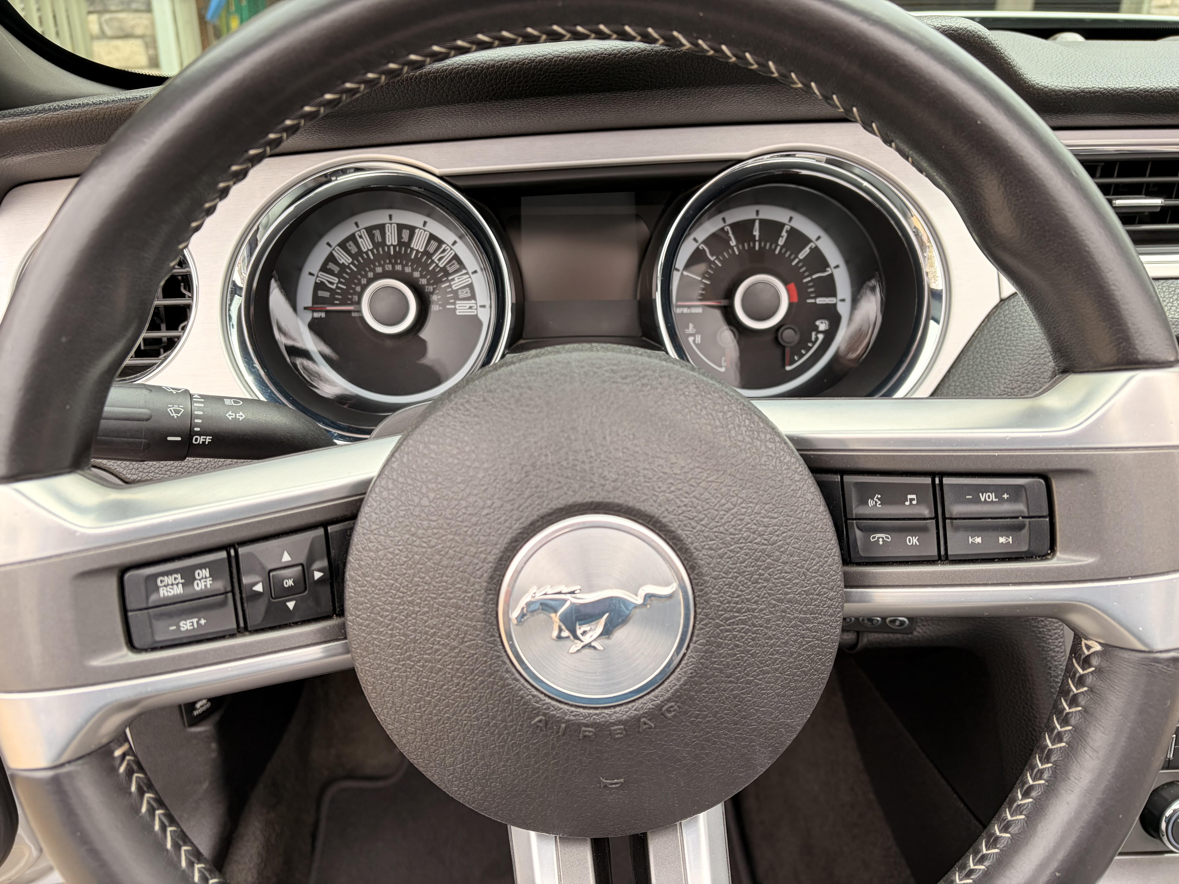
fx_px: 886
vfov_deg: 53.1
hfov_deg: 67.3
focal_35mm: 26
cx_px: 590
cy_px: 442
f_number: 1.6
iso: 64
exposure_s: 1/371
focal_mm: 5.96
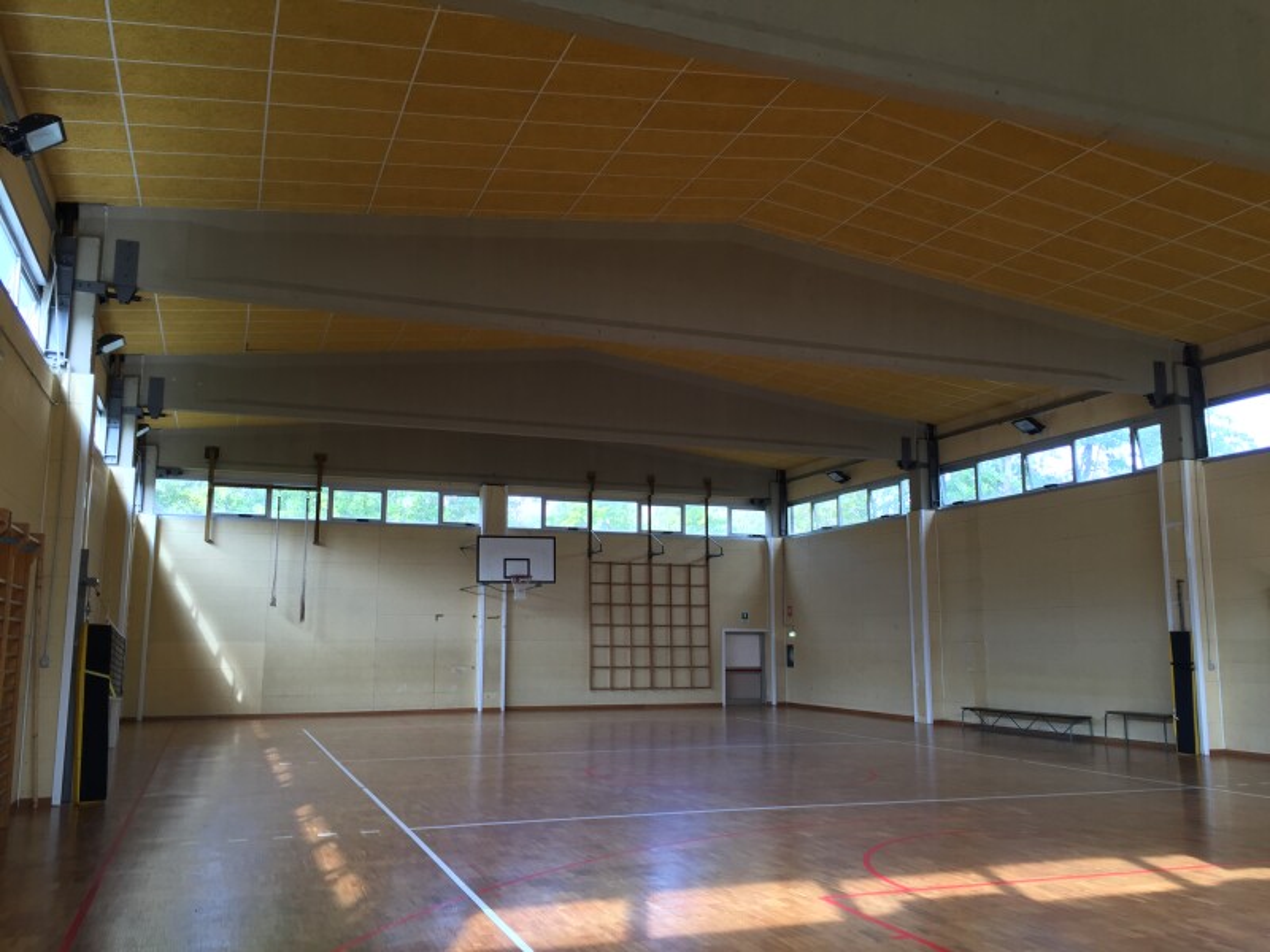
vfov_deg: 48.2
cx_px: 635
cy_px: 476
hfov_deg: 61.7
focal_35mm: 29
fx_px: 1064
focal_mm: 4.15
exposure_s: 1/50
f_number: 2.2
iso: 32
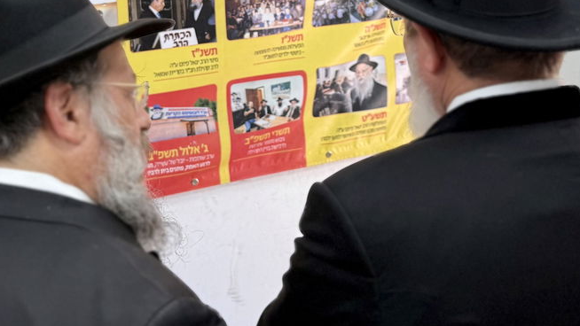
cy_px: -8
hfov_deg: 37.0
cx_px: 221
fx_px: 861
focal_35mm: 56
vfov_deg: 20.7
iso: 100
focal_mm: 6.76
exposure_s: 1/121
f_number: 1.78
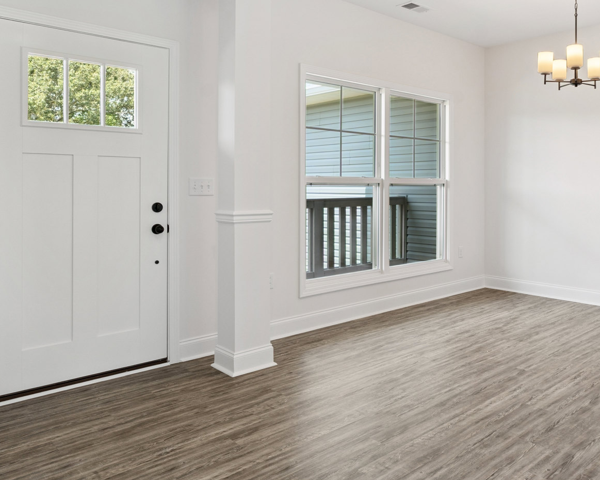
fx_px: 550
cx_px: 446
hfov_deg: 54.6
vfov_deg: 46.9
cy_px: 198
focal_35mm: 31
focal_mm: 13.5
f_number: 9
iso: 250
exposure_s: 1/25
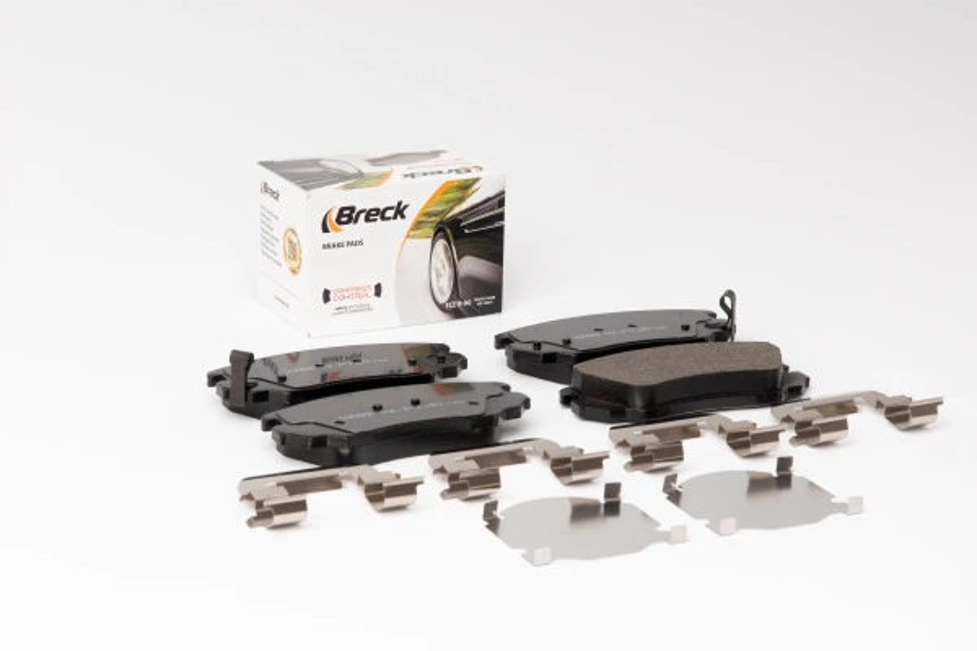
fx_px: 2442
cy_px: 326
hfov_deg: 22.6
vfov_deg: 15.2
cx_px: 488
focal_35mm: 90
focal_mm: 60
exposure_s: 1/200
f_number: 13
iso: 100
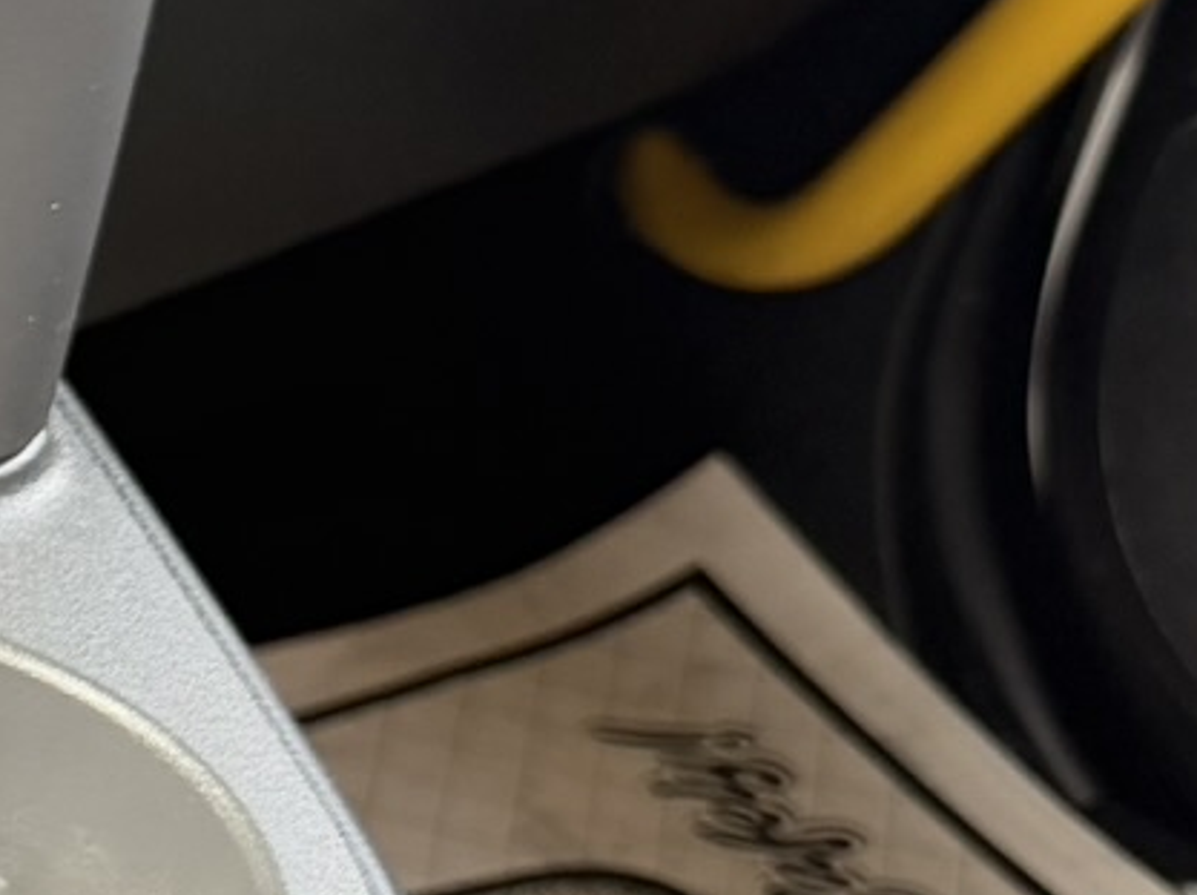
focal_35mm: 118
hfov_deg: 14.1
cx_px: -1200
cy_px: 476
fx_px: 4077
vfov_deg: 12.5
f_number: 1.78
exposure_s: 1/83
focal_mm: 6.76
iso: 200
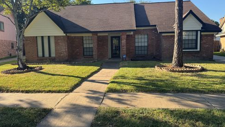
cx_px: 112
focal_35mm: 27
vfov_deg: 42.9
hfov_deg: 69.9
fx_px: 161
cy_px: 60
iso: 80
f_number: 1.78
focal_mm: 6.76
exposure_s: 1/1488
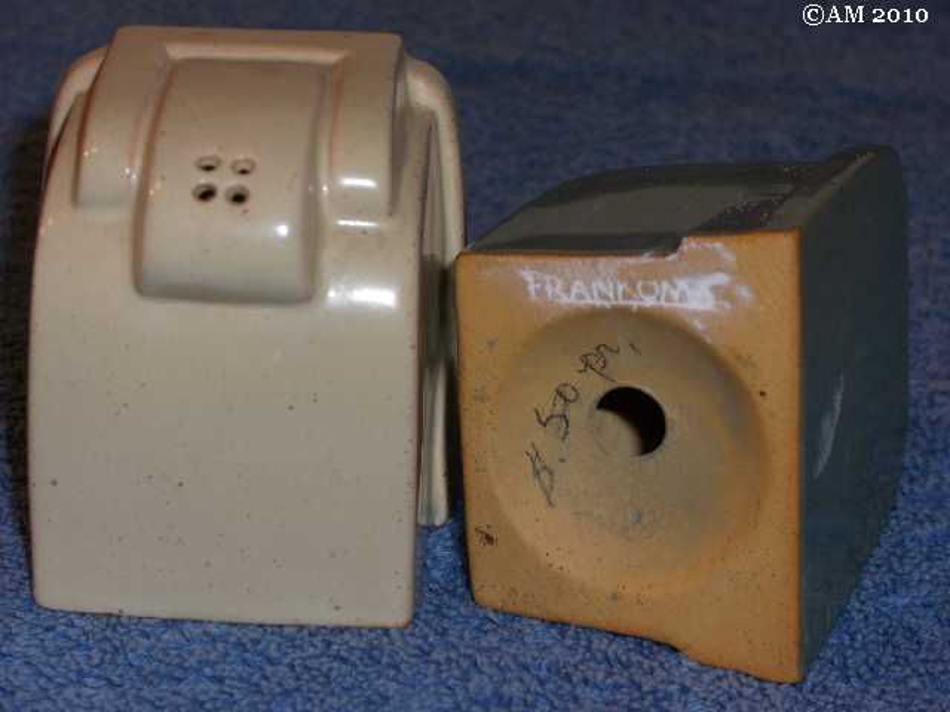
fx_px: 3129
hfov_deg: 17.3
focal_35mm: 114
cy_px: 356
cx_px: 475
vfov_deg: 13.0
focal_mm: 23.7
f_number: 5.4
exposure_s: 1/60
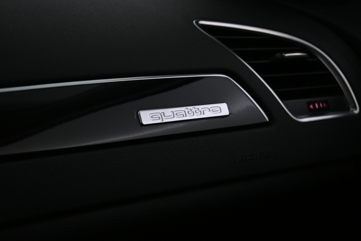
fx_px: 632
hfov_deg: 31.9
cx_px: 180
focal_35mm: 63
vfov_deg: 21.6
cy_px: 120
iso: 500
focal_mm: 42
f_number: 5.6
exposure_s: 1/25
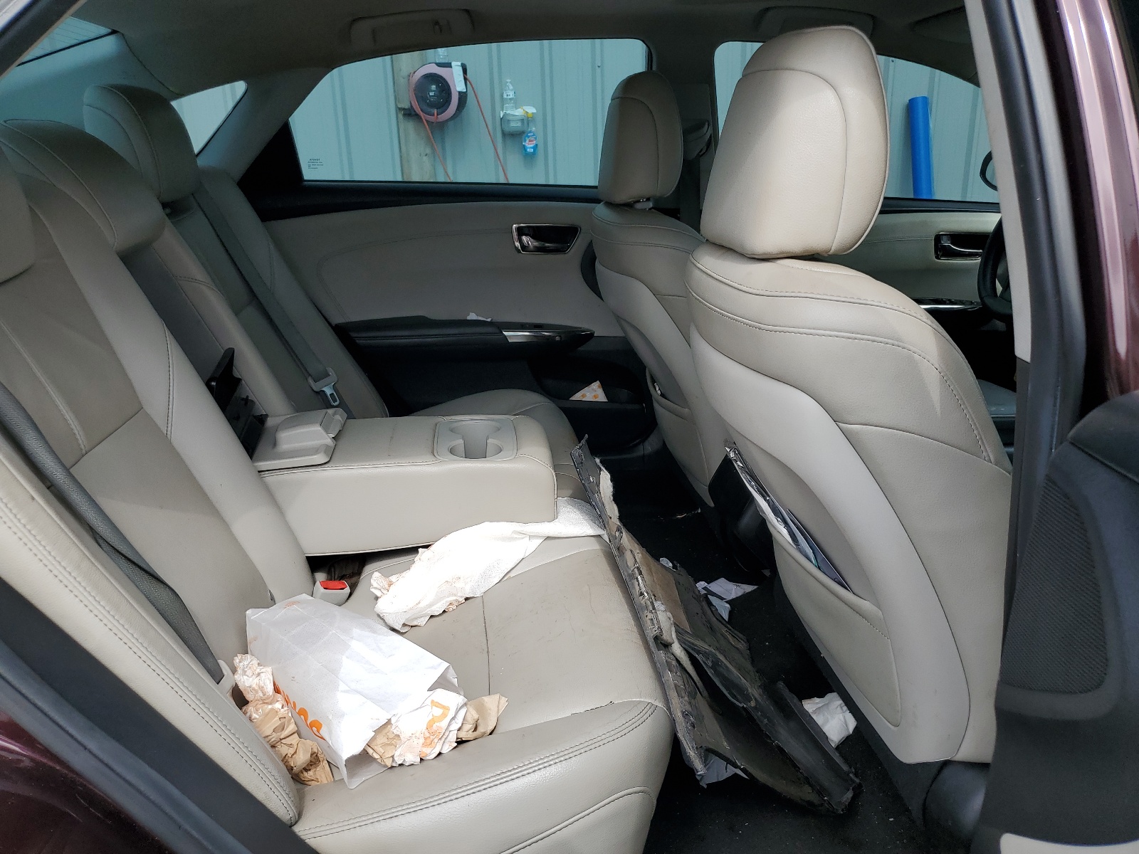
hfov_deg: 67.3
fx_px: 856
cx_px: 570
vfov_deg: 53.1
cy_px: 427
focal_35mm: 26
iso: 50
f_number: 1.5
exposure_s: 1/1429
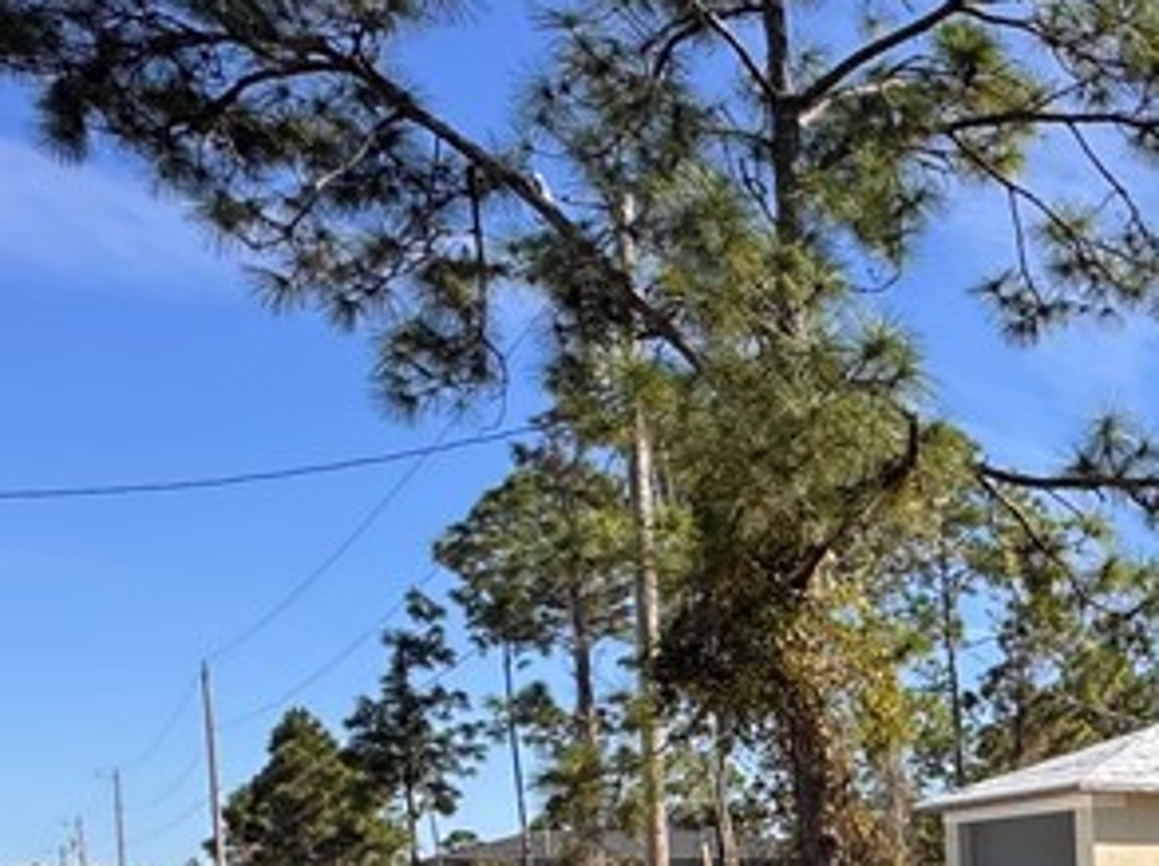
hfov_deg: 29.5
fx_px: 1639
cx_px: 1582
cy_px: 981
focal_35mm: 49
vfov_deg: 26.9
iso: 50
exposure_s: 1/1143
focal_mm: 2.22
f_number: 2.2
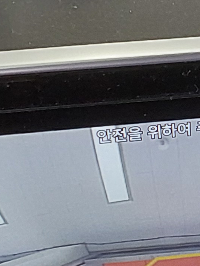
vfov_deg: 15.4
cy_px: 86
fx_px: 985
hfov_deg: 11.4
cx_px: 234
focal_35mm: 128
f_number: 1.9
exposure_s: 1/60
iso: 100
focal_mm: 2.91
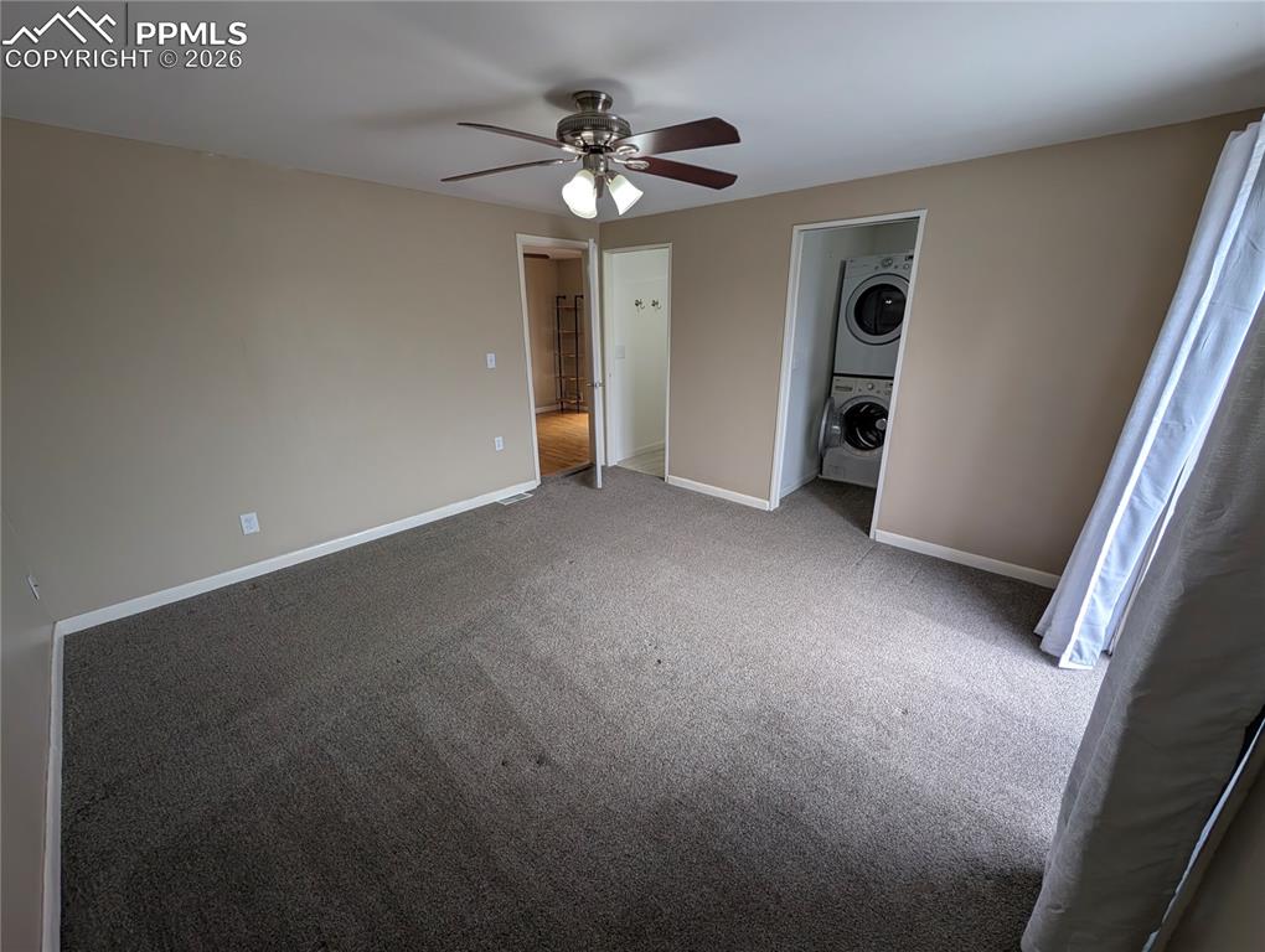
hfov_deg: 110.5
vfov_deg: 94.6
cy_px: 476
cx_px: 632
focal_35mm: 12
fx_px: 439
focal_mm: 2.02
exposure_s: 1/310
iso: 55
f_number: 1.7
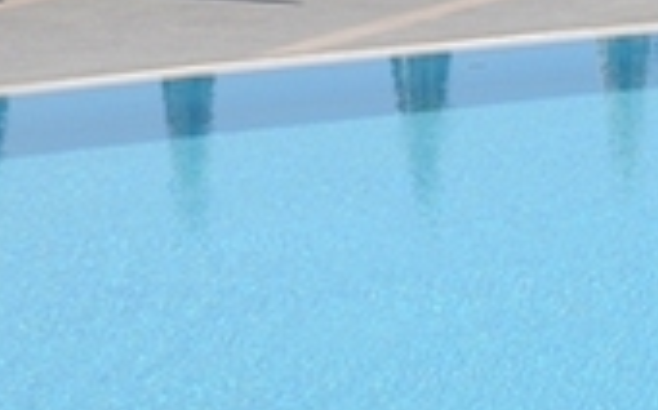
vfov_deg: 4.2
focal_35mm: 312
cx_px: 1326
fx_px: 5591
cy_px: -383
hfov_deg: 6.5
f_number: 8
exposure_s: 1/250
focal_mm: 48
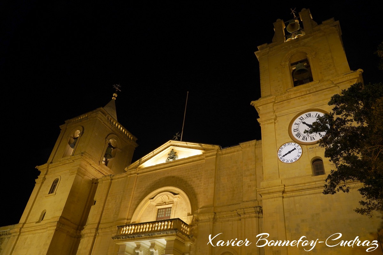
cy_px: 128
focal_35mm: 28
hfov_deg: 65.5
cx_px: 192
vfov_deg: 46.4
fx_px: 298
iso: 800
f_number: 3.5
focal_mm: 28
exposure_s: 1/25
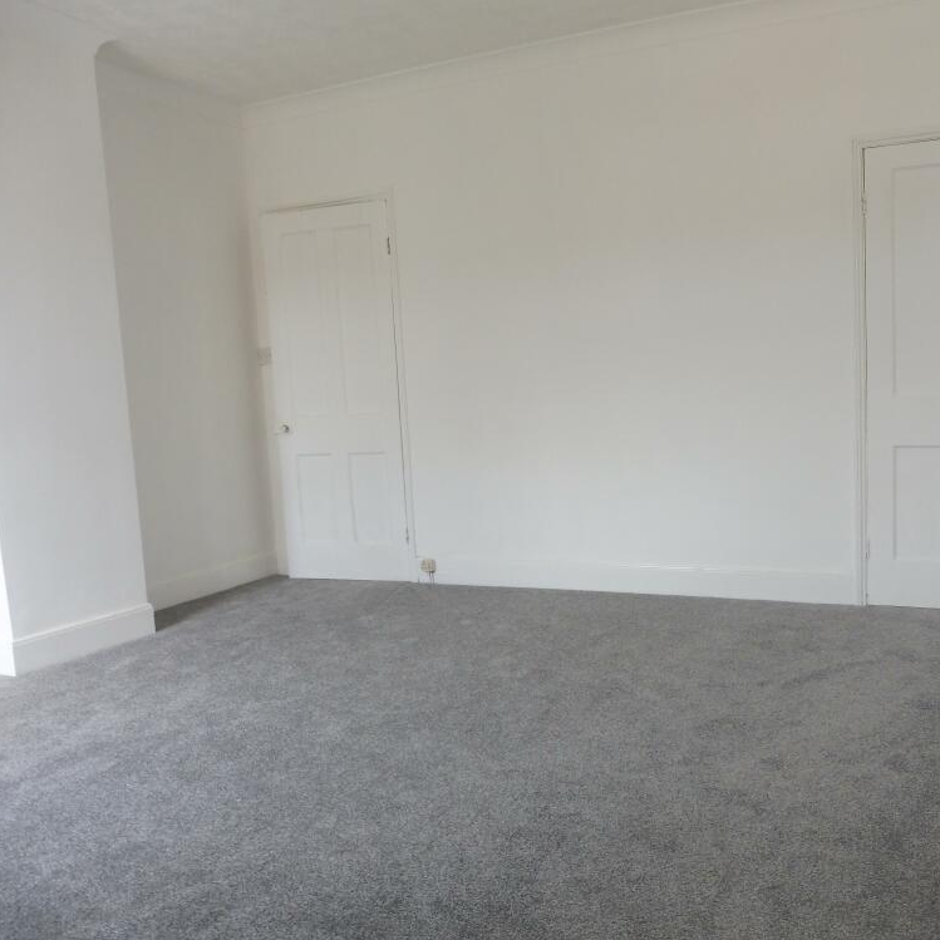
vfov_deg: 55.6
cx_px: 599
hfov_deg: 54.9
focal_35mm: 29
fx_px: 891
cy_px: 479
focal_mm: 4.3
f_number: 3.3
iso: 125
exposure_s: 1/60
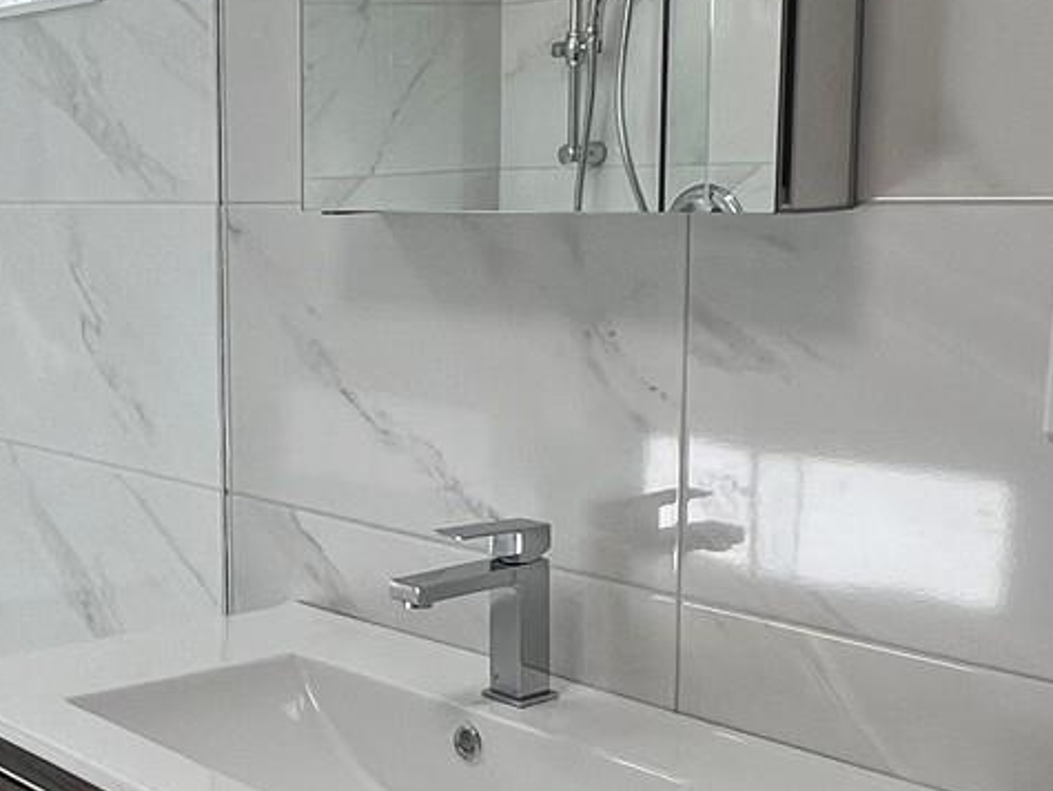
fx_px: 1705
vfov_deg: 26.1
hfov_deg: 31.2
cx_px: -51
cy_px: 463
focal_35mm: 56
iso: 32
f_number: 1.8
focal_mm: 1.57
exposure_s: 1/146
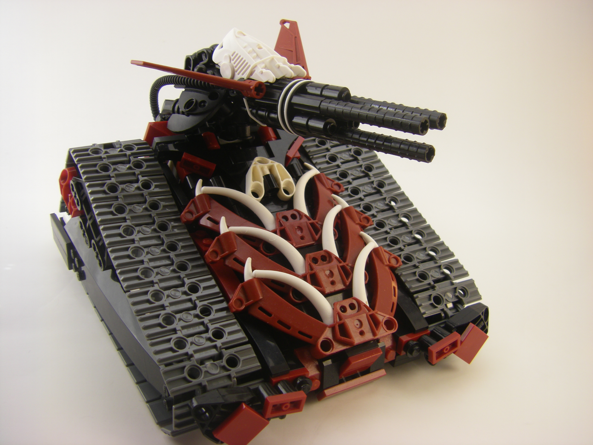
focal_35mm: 38
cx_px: 296
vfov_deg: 37.7
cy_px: 222
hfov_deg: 49.0
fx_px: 651
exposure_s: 1/80
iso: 64
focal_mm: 6.3
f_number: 3.5
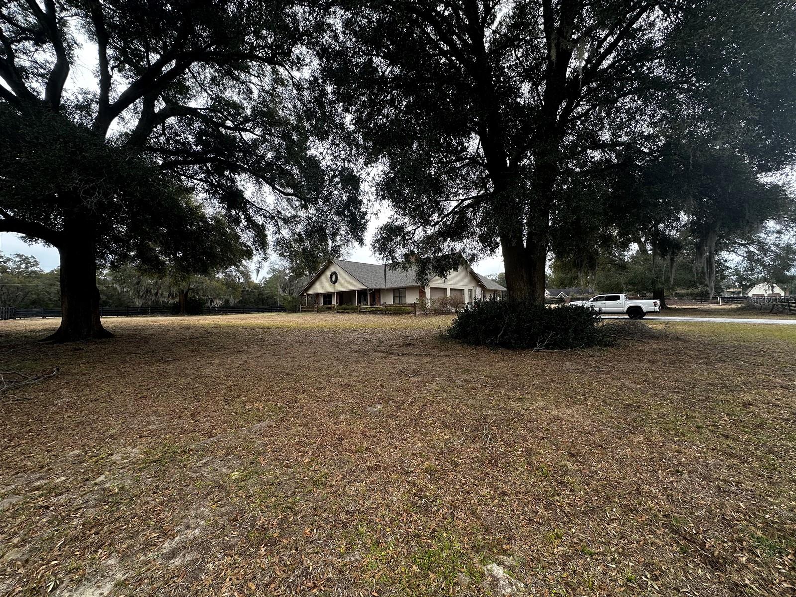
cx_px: 398
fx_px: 322
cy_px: 298
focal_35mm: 14
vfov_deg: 85.7
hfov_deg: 102.1
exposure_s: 1/145
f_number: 2.2
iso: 40
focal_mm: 2.22
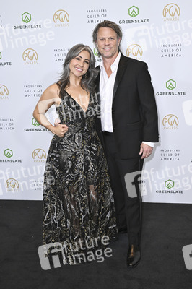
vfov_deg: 51.9
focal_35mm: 37
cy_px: 144
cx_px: 96
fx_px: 296
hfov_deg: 35.9
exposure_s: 1/320
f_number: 5.6
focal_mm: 37
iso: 2000
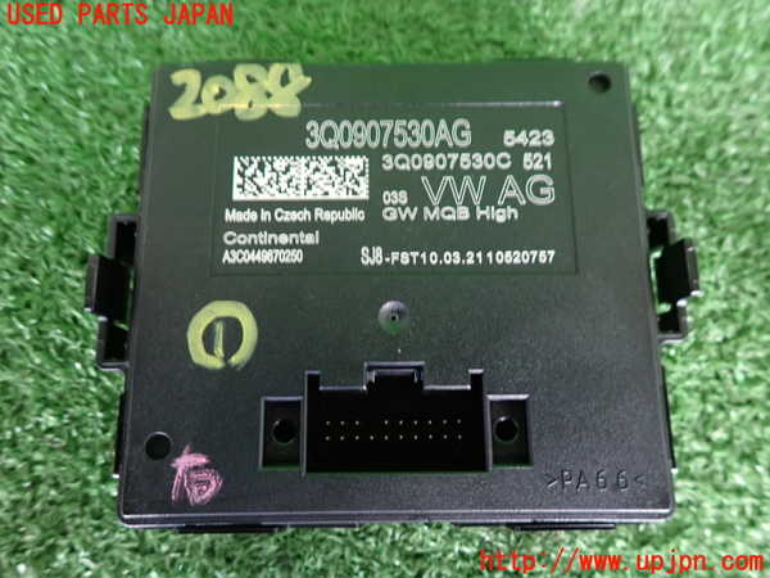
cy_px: 289
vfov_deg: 54.9
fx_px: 556
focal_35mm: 25
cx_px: 385
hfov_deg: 69.4
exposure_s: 1/30
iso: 200
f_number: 2
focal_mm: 4.5
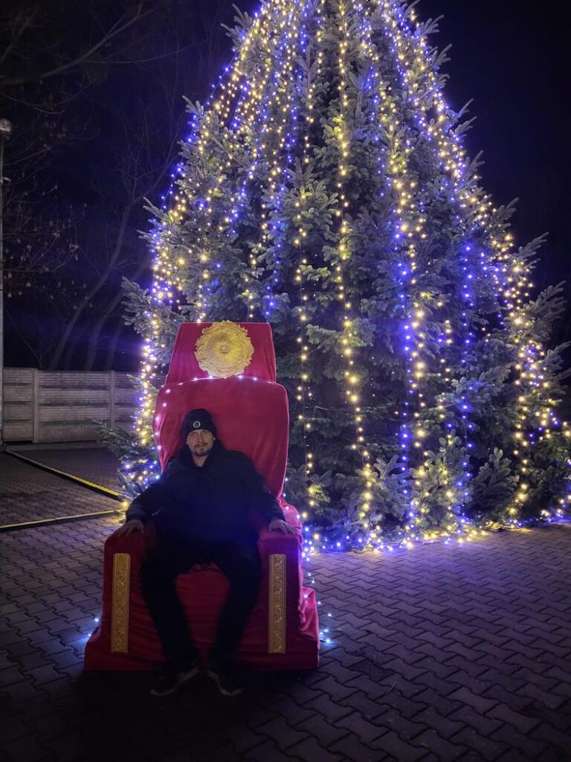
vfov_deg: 67.3
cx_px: 286
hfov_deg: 53.1
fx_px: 572
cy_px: 381
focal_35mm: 26
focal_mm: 5.4
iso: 1000
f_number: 1.8
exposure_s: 1/25
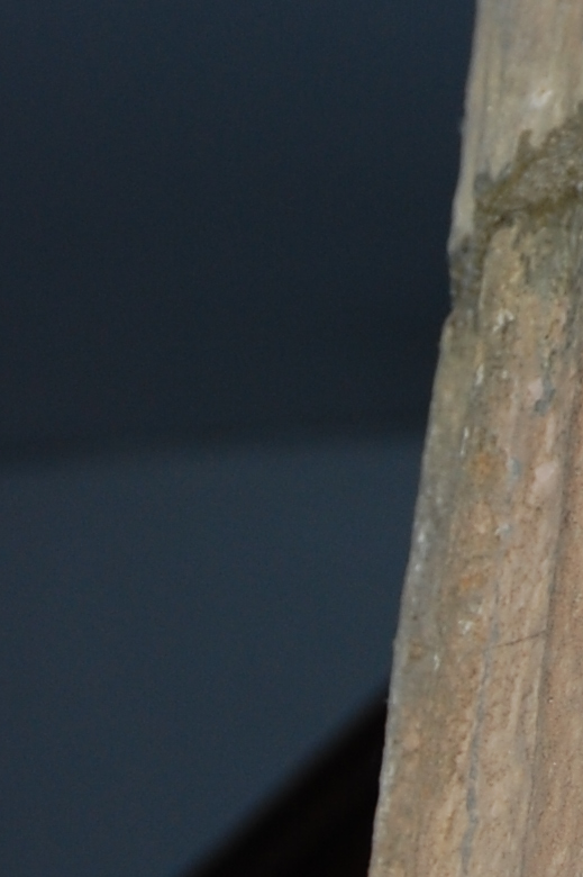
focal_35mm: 243
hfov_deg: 5.6
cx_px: 1033
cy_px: -252
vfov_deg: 8.4
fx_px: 5910
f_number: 5.6
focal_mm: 42
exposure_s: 1/125
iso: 200
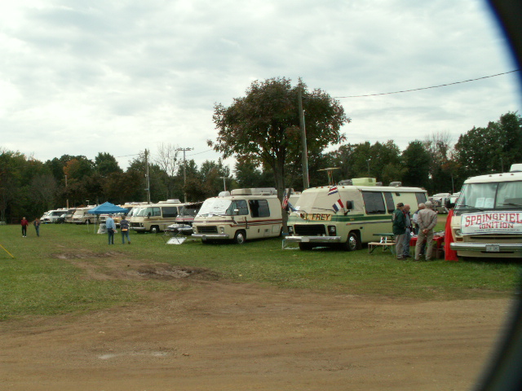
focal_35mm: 38
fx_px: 573
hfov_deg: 49.0
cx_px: 261
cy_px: 196
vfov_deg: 37.7
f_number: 8
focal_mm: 6.25
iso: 50
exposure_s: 1/80
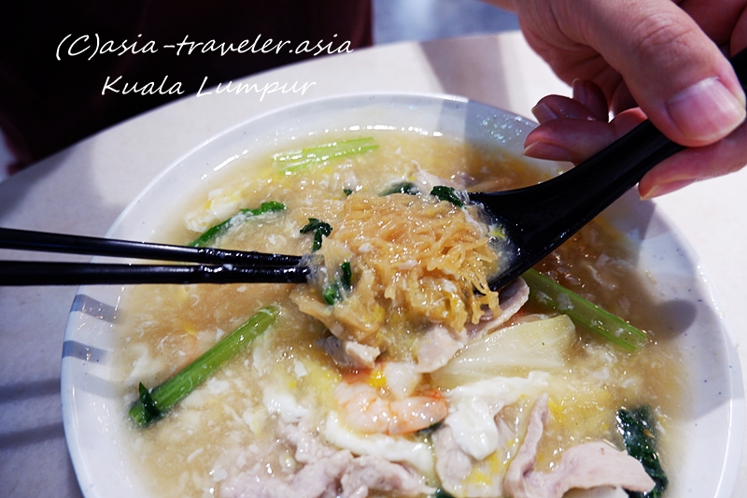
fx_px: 477
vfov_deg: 55.1
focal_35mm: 23
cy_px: 249
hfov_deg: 76.1
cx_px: 374
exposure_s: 1/25
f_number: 3.5
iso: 800
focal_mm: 15
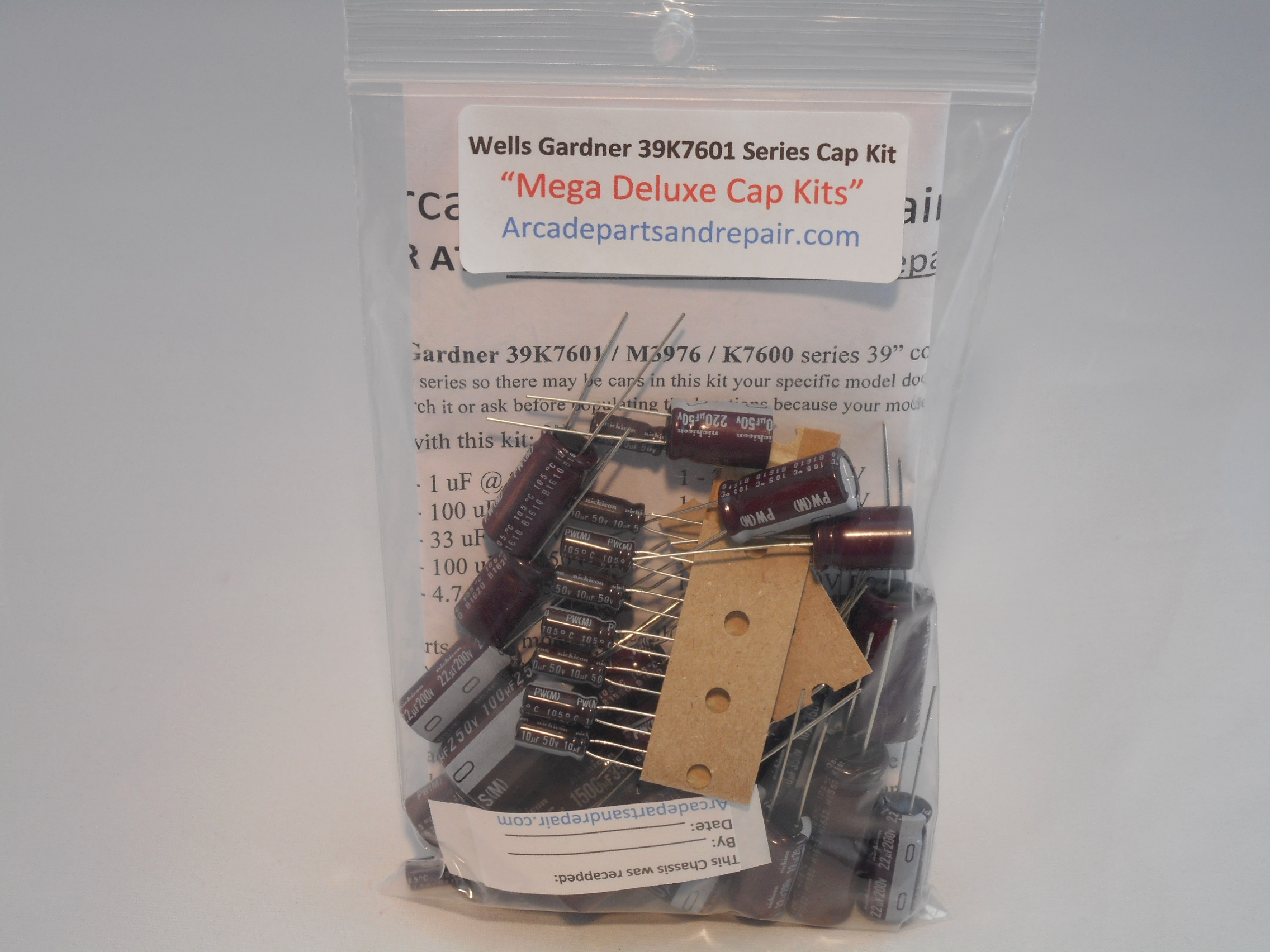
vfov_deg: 21.9
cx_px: 635
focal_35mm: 67
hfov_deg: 29.0
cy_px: 476
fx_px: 2458
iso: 110
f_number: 5.3
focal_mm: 12
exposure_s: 1/30
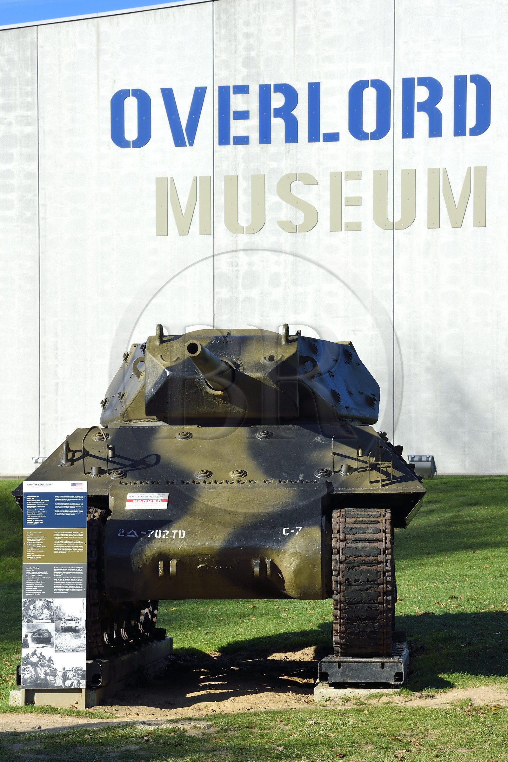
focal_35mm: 125
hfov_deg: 11.0
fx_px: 2646
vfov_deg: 16.4
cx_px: 254
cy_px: 381
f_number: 10
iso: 160
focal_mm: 125
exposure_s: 1/200
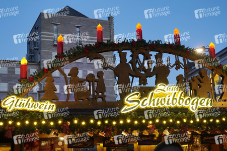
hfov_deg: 35.1
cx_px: 114
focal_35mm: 57
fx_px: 359
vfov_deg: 23.7
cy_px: 76
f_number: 7.1
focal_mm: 57
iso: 640
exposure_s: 1/40
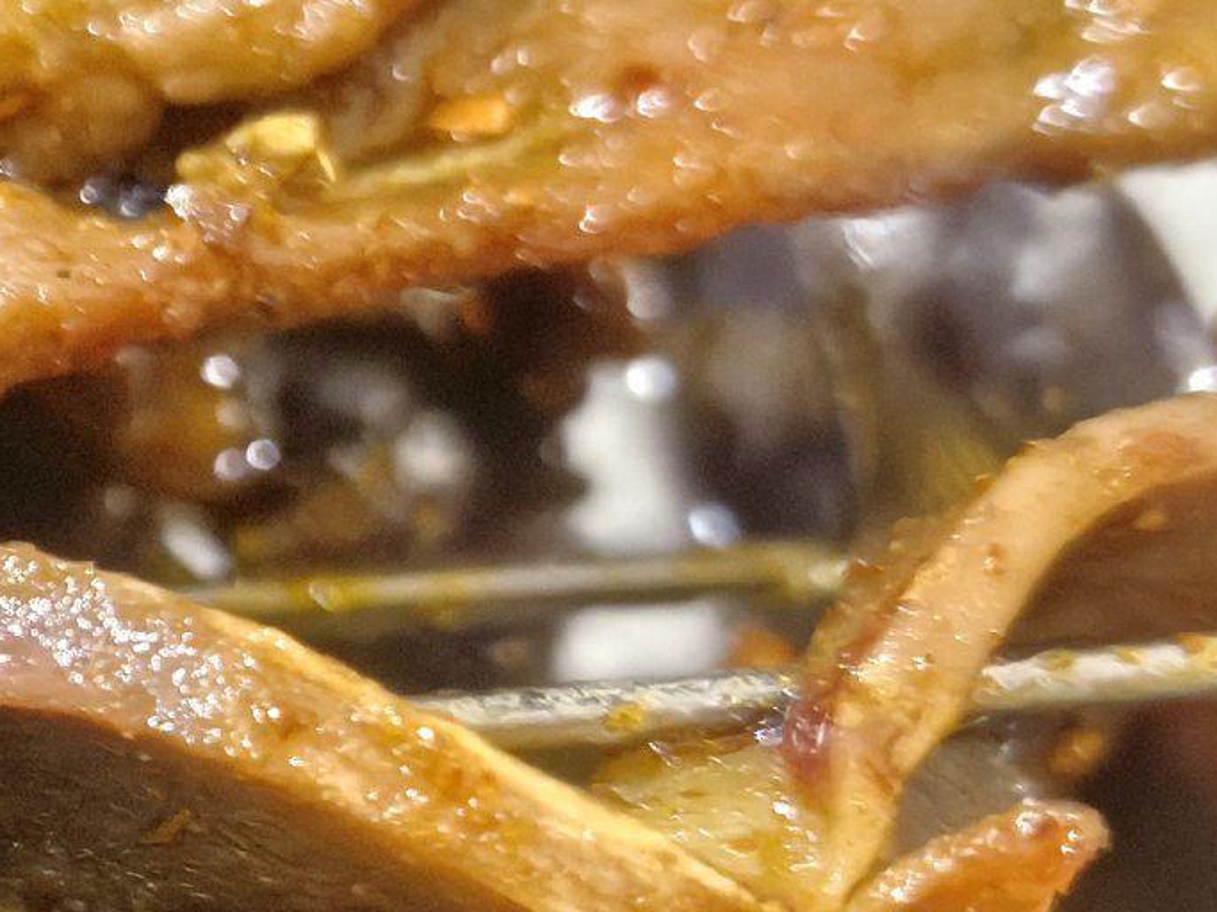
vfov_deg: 13.7
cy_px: 428
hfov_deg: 16.3
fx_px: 3796
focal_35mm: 108
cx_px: -705
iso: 1250
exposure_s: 1/270
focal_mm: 6.98
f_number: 2
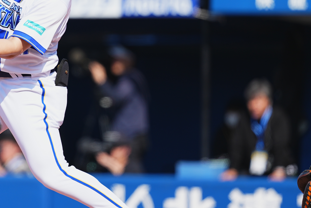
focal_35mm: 738
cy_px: 40
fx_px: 6375
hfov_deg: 2.8
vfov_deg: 1.9
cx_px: 41
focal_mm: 300
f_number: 2.8
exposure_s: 1/2500
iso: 200
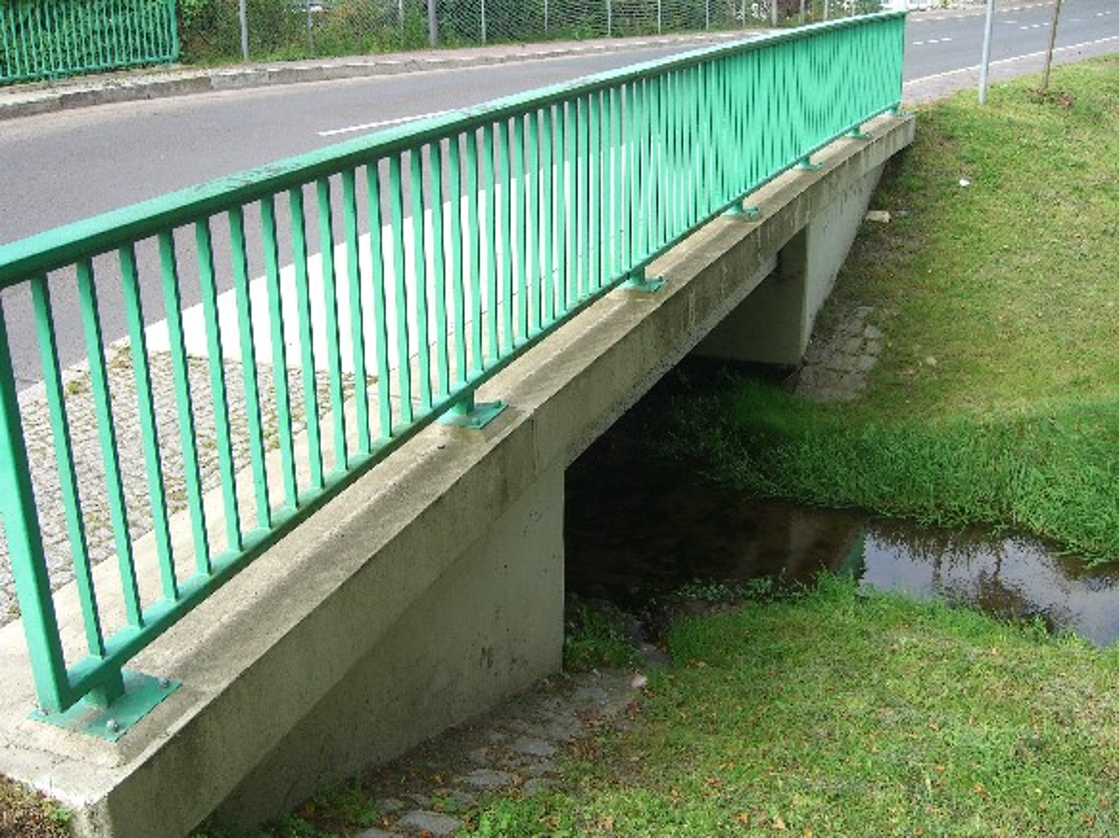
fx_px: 1228
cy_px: 419
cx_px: 560
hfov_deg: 49.0
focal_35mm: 38
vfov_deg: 37.7
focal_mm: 7.9
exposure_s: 1/250
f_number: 2.8
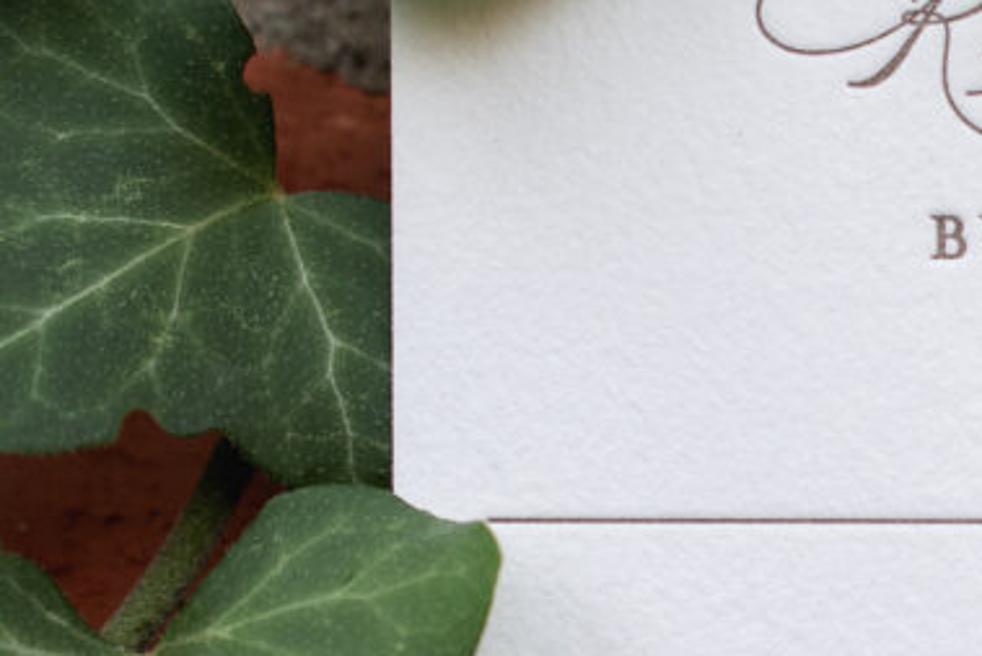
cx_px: 1306
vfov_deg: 8.5
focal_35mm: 162
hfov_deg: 12.3
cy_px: 551
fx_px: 4420
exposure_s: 1/320
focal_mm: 40
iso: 100
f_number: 4.5
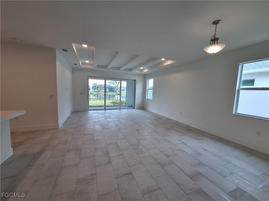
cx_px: 134
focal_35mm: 13
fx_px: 101
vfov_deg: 89.9
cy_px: 100
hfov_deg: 106.2
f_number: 2.2
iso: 40
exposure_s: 1/60
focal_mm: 1.74
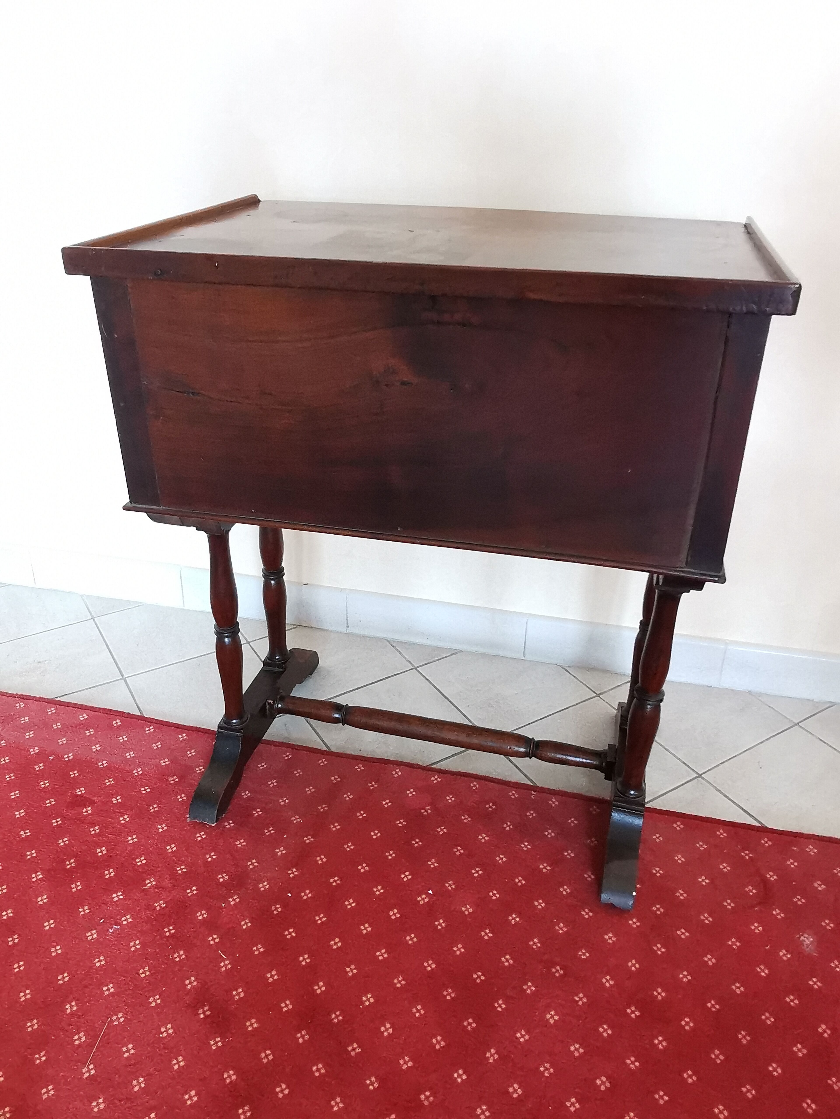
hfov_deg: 51.4
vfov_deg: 65.3
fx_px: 874
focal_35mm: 27
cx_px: 420
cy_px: 560
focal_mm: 2.35
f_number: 2.2
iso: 320
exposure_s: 1/33.3
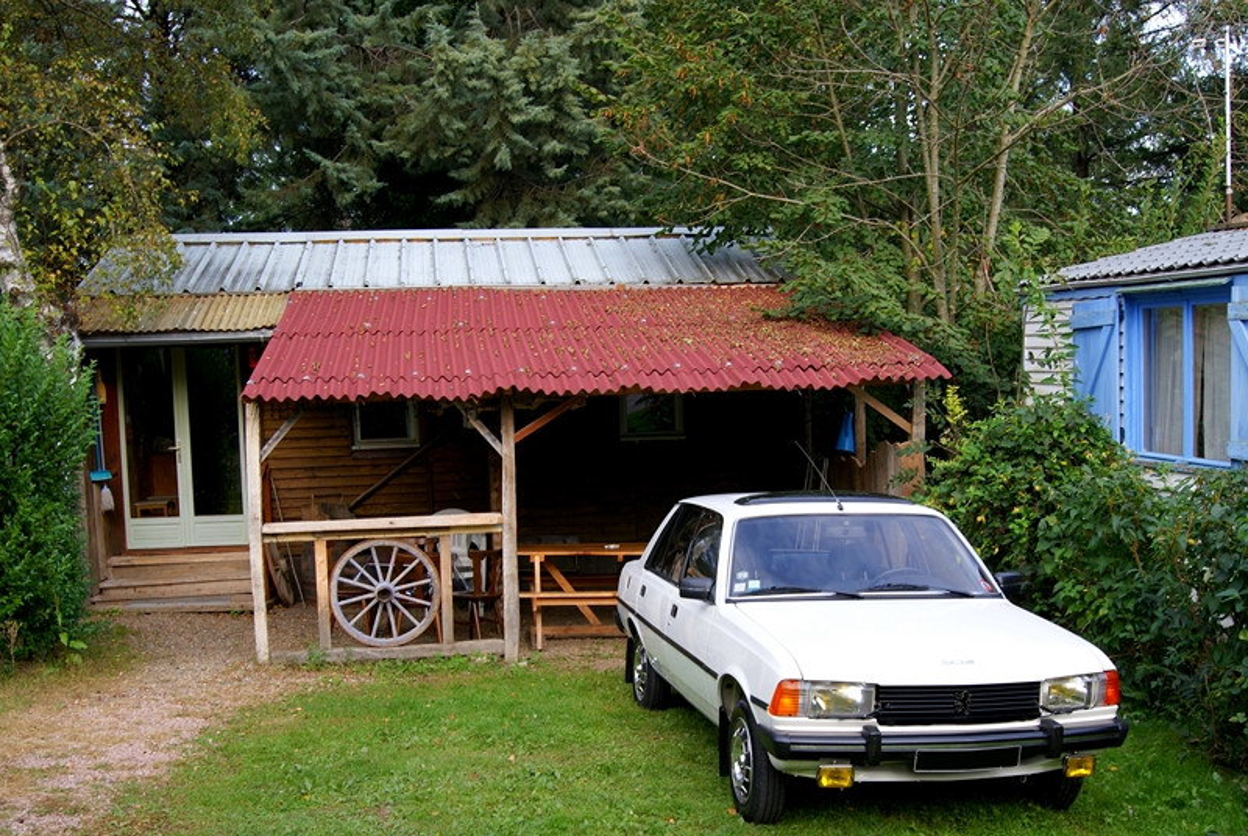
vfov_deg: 32.0
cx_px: 624
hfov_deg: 46.3
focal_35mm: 42
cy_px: 418
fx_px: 1458
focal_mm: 28
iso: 100
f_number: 8
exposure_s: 1/60
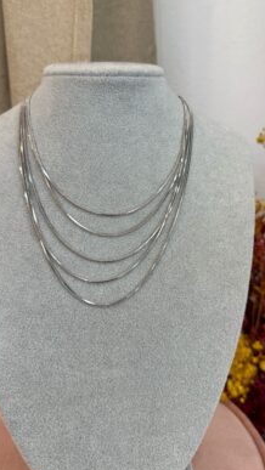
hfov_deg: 42.8
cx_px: 156
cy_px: 242
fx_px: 337
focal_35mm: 27
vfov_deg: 69.8
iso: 125
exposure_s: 1/100
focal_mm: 6.76
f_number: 1.78
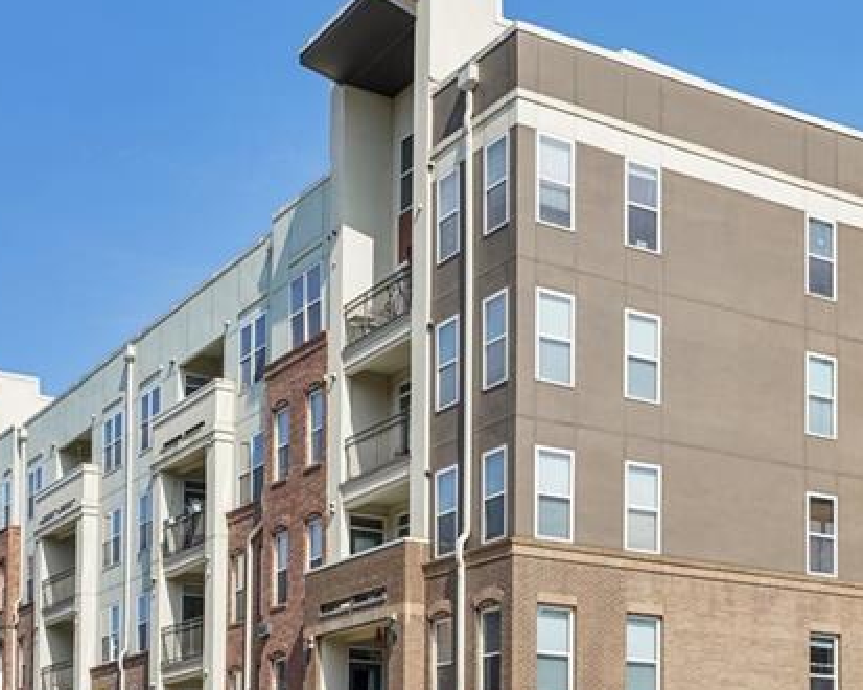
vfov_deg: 25.3
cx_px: 570
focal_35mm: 60
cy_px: 435
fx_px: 1532
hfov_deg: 31.2
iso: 100
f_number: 8
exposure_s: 1/200
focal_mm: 33
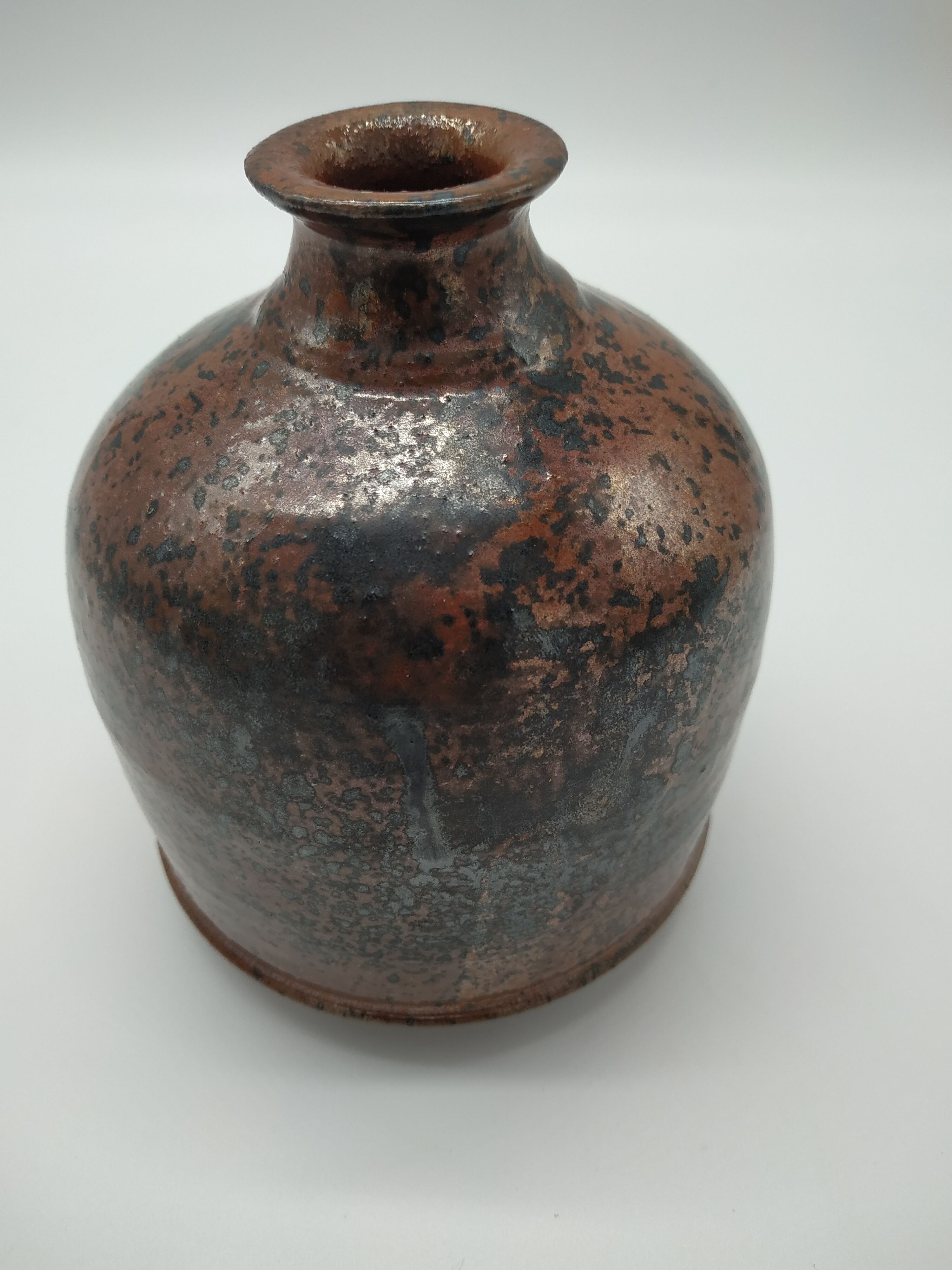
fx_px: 880
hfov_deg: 56.8
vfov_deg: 71.6
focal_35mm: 24
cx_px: 476
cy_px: 635
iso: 100
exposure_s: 1/336
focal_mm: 3.94
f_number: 1.9
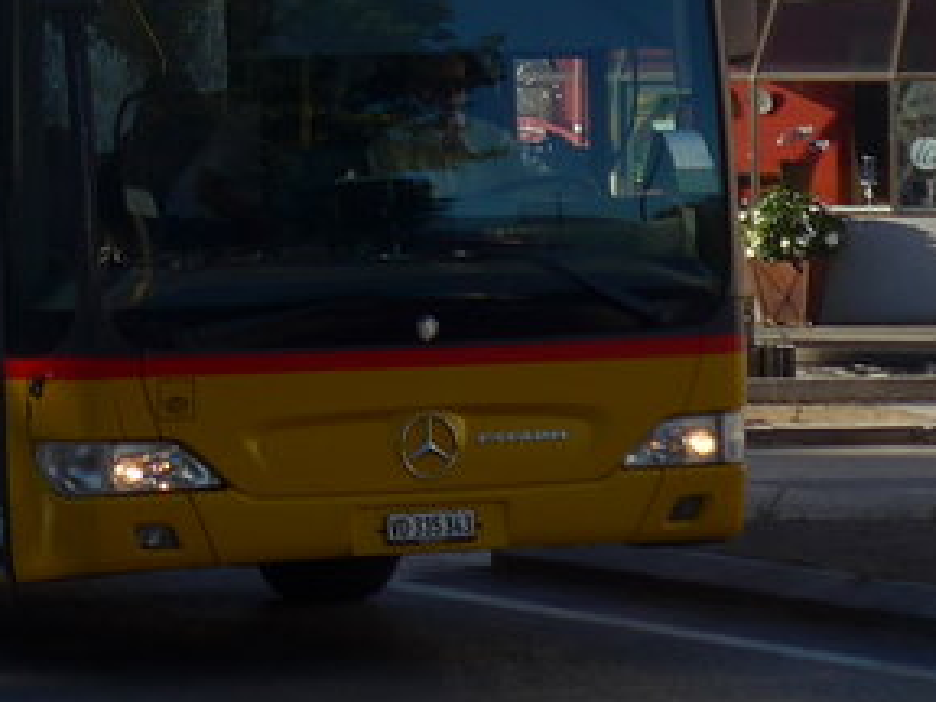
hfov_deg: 8.0
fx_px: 6652
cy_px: -348
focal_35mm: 246
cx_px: -3
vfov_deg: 6.0
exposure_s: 1/800
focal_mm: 12
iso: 80
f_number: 3.5
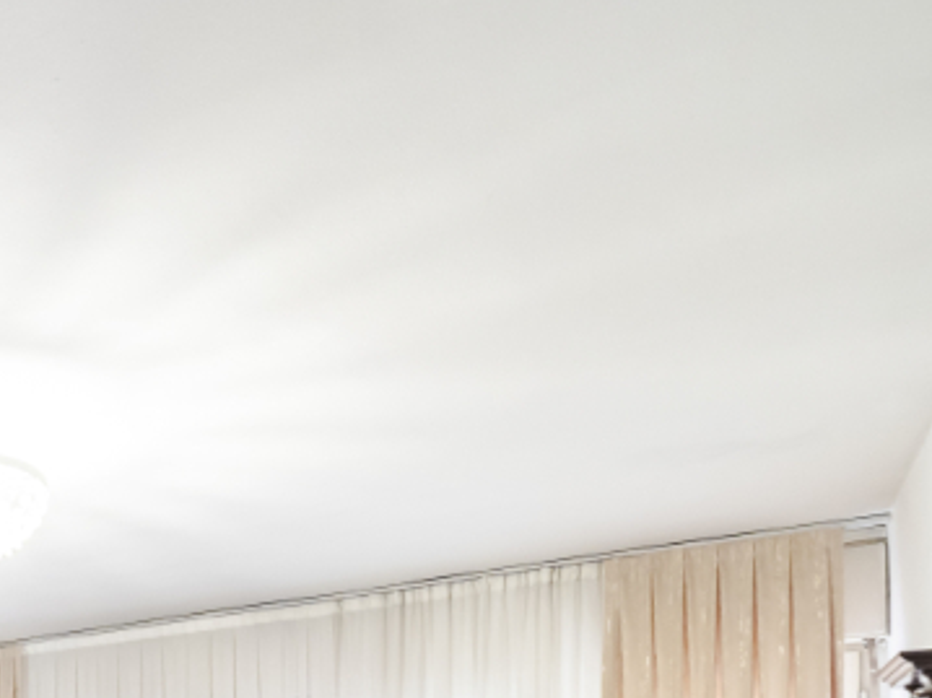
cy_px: 859
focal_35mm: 39
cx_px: -151
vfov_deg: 30.6
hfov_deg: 37.7
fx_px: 1050
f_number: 4
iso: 400
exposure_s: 1/20
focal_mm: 7
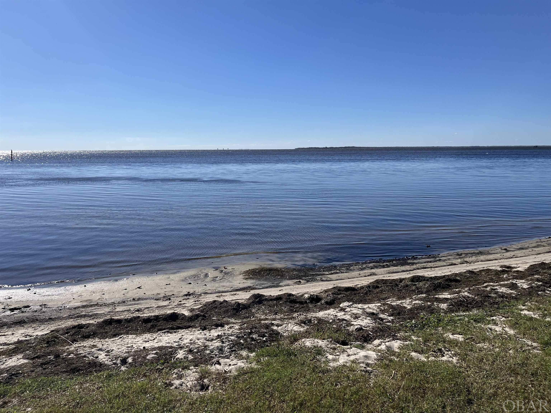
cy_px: 206
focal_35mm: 26
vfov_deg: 53.1
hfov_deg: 67.3
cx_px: 276
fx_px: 414
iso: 50
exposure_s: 1/6897
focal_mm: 5.1
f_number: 1.6
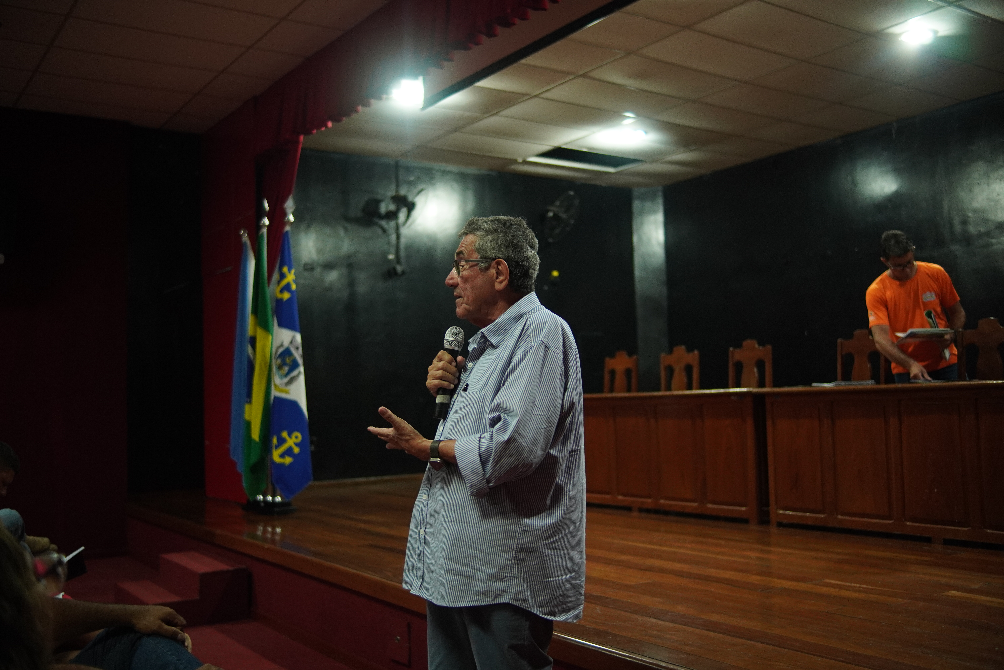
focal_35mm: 34
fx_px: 962
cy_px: 335
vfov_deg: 38.4
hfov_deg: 55.1
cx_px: 502
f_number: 1.4
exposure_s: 1/160
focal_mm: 23
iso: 800
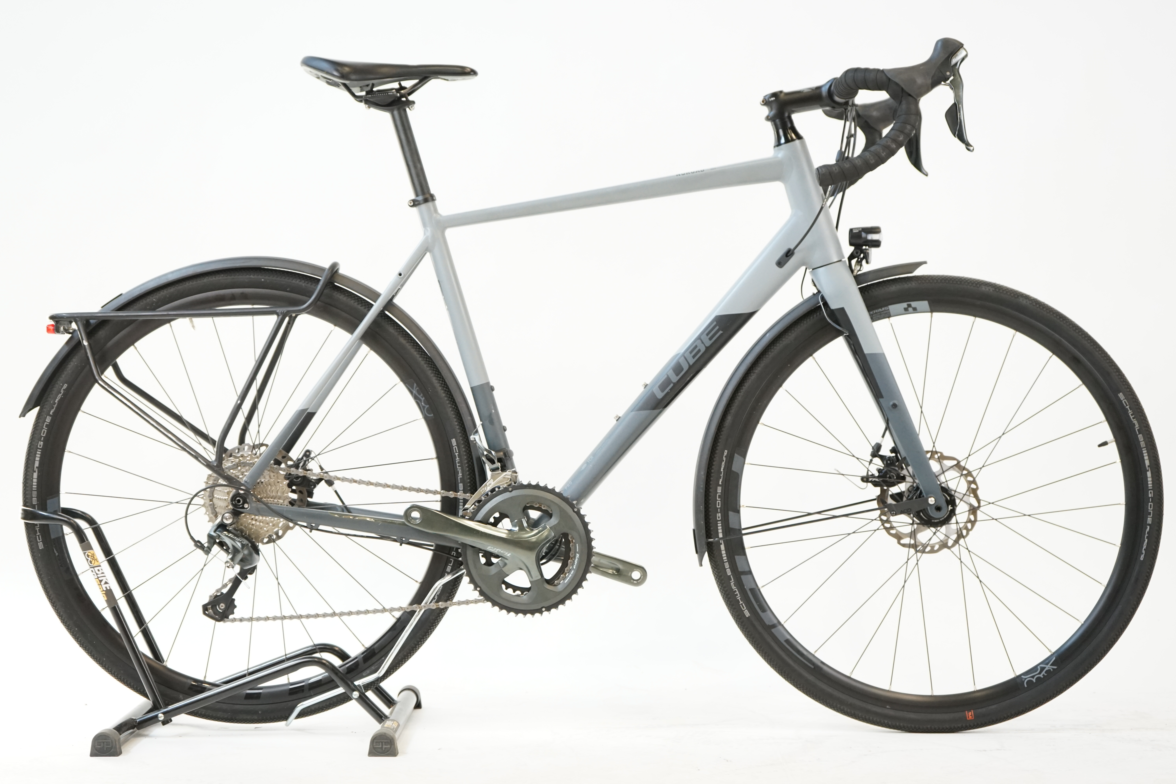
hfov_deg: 33.9
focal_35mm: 59
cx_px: 588
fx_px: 1927
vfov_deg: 23.0
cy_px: 392
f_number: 5.6
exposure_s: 1/200
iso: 2000
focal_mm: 59
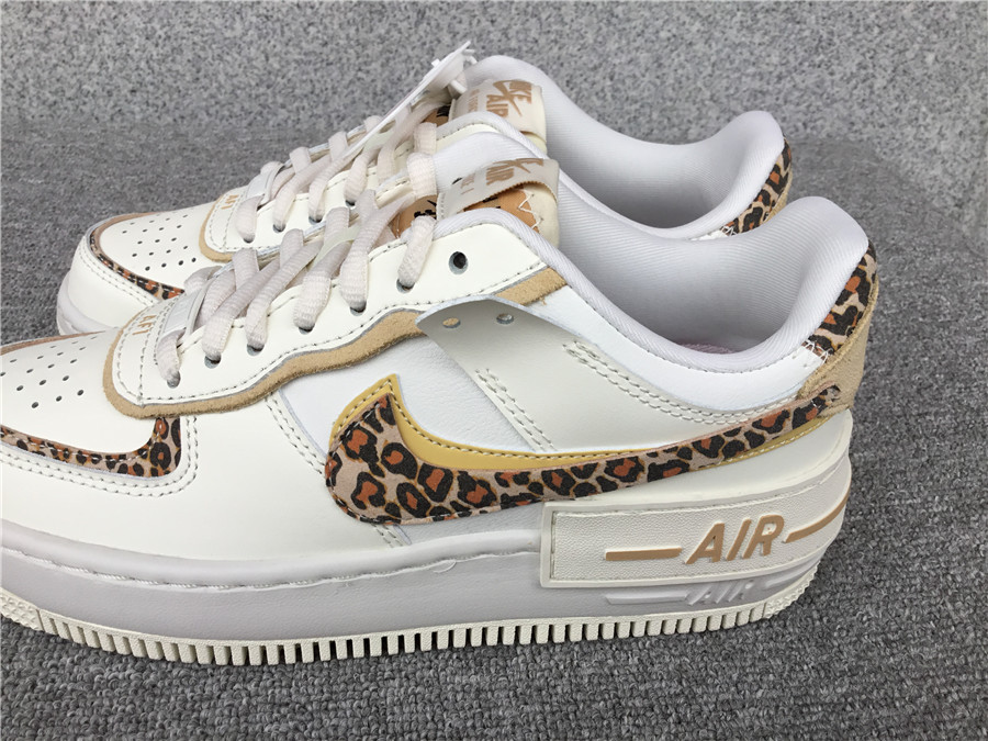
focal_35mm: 31
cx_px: 494
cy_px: 370
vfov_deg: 45.4
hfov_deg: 58.4
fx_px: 885
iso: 25
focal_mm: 3.3
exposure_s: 1/135
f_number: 2.4
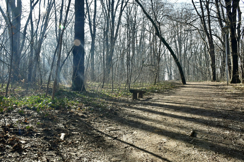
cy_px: 81
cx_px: 122
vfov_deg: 40.0
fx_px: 224
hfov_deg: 57.2
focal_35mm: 33
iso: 1250
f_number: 11
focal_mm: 22
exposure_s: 1/125
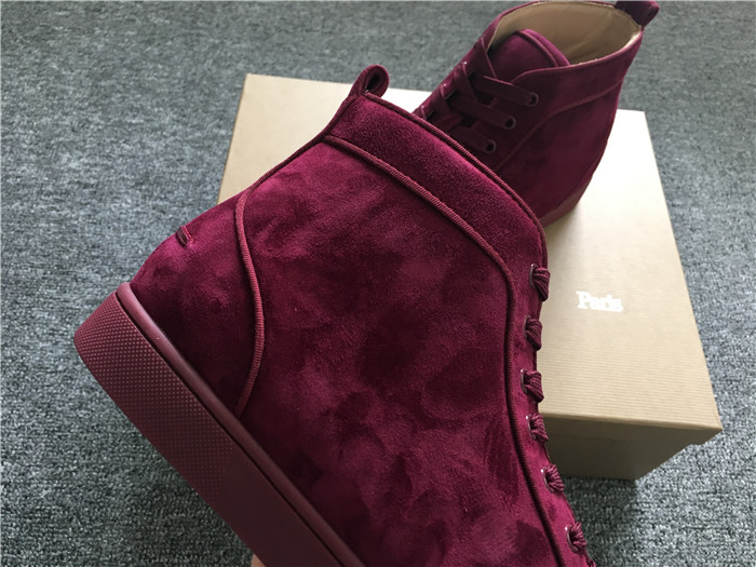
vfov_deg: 48.2
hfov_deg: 61.7
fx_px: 633
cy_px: 284
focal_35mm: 29
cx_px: 378
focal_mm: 4.15
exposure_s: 1/33
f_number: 2.2
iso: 125
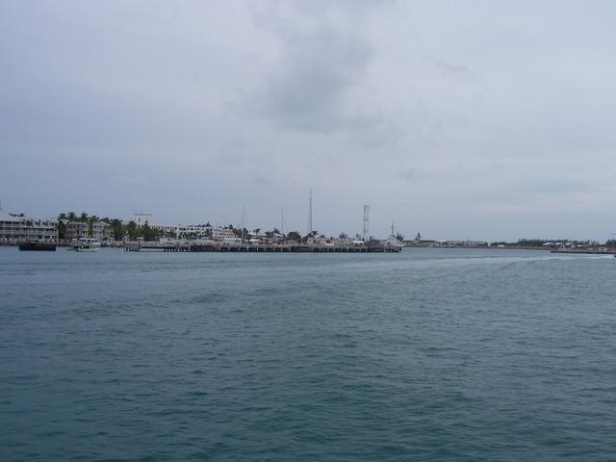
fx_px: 641
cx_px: 308
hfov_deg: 51.4
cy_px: 231
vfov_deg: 39.7
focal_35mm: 36
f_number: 4.8
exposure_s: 1/180
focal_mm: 6
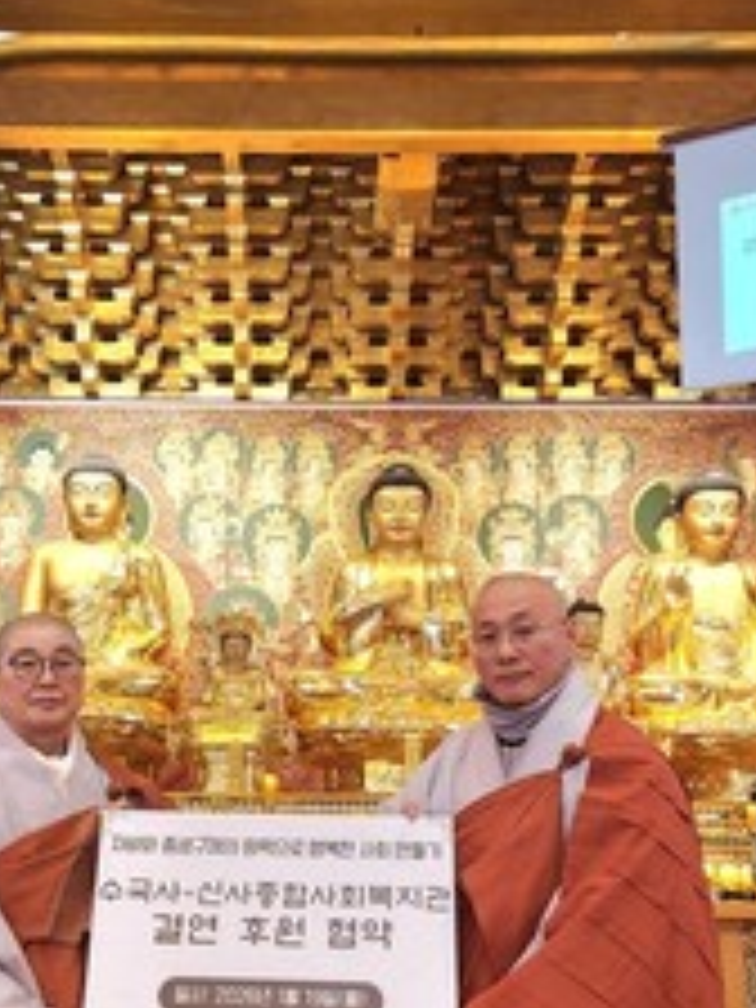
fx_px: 1194
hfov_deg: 34.9
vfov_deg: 44.9
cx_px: 279
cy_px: 693
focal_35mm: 41
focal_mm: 5.4
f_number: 1.8
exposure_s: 1/120
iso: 320
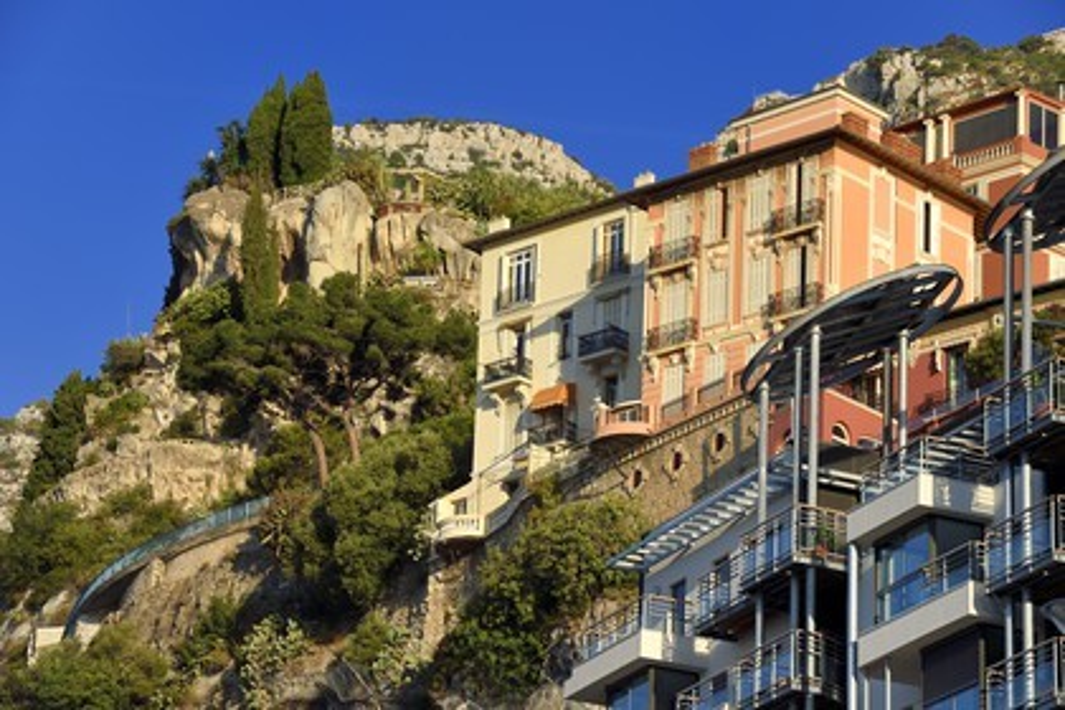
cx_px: 532
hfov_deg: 14.2
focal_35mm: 145
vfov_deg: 9.5
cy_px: 355
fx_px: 4289
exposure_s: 1/250
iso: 200
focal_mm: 145
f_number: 11
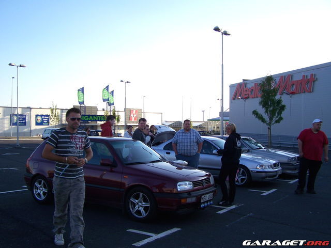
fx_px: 363
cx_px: 166
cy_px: 124
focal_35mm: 38
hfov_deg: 49.0
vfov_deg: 37.7
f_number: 2.8
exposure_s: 1/400
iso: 64
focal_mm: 6.3
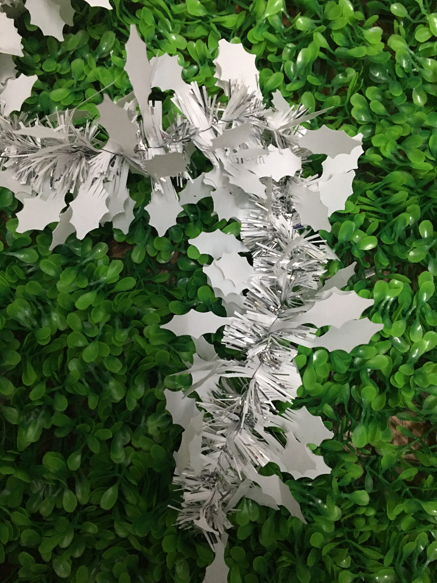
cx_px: 218
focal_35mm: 29
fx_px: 488
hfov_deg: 48.2
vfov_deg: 61.7
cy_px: 292
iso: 125
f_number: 2.2
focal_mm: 4.15
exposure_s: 1/8
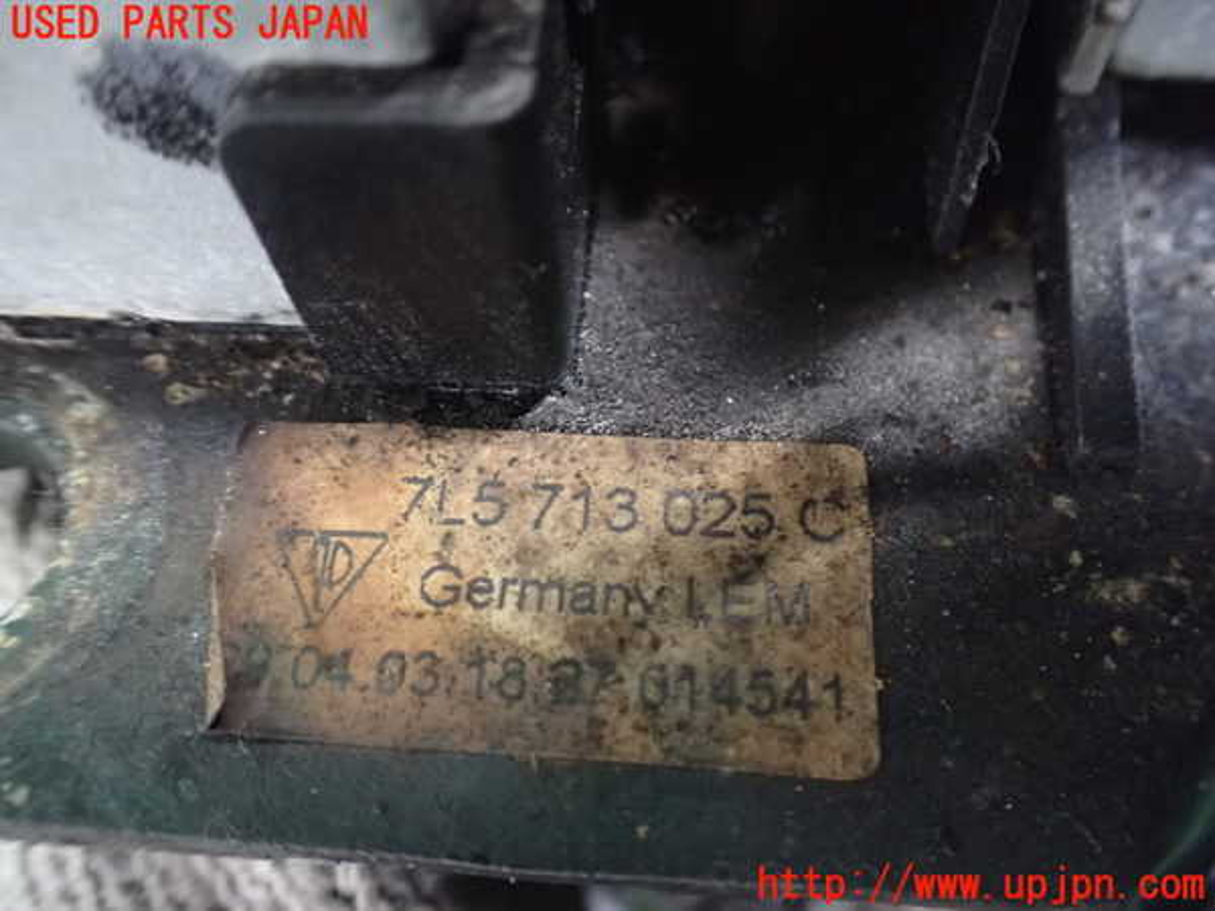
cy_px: 456
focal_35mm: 30
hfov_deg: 60.0
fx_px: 1053
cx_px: 608
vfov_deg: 46.8
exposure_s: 1/30
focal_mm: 5.4
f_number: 2.3
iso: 1600
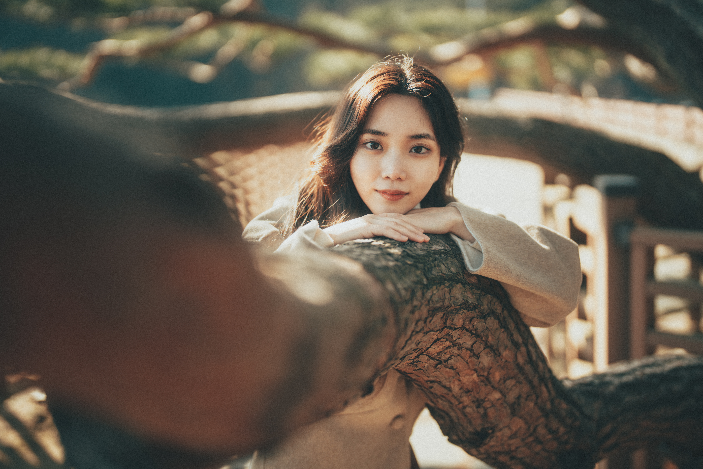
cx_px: 352
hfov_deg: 39.6
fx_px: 976
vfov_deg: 27.0
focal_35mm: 50
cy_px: 234
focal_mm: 50
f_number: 1.2
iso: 100
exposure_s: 1/1250
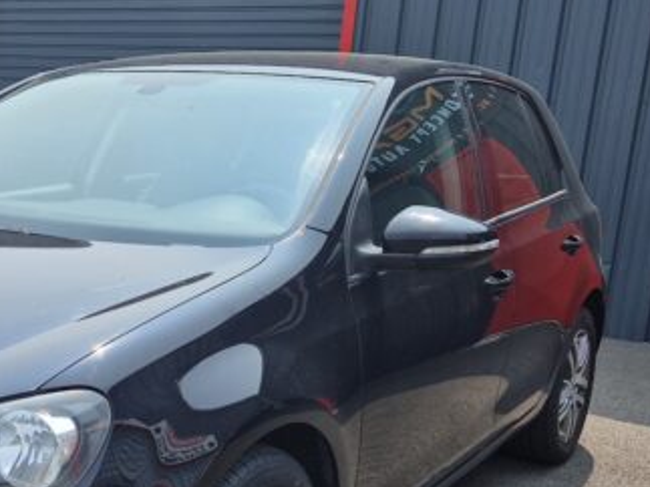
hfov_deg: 32.7
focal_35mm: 57
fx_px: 1070
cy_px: 326
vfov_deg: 25.5
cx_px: 113
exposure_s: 1/1224
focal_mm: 5.4
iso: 50
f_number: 1.8
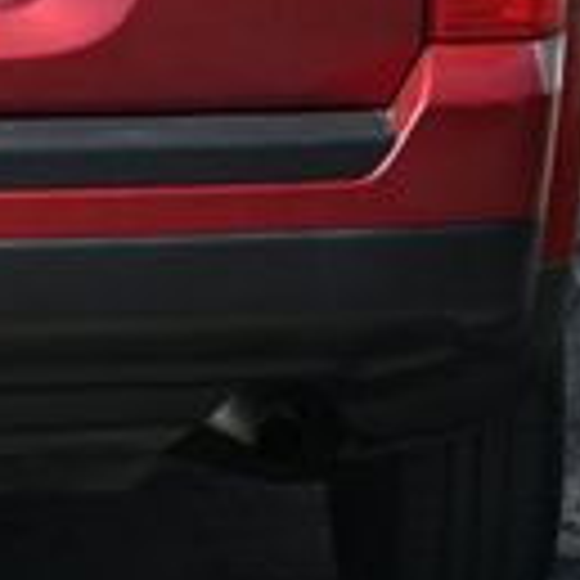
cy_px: -135
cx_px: -202
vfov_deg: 5.8
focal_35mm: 298
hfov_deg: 5.8
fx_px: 5651
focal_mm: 47
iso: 200
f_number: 6
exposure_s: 1/250
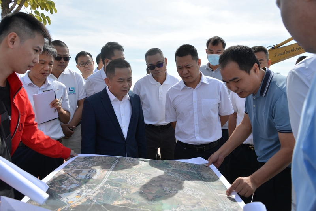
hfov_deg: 65.5
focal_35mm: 28
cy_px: 106
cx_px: 158
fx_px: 246
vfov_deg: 46.4
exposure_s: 1/320
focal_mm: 28
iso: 100
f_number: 7.1
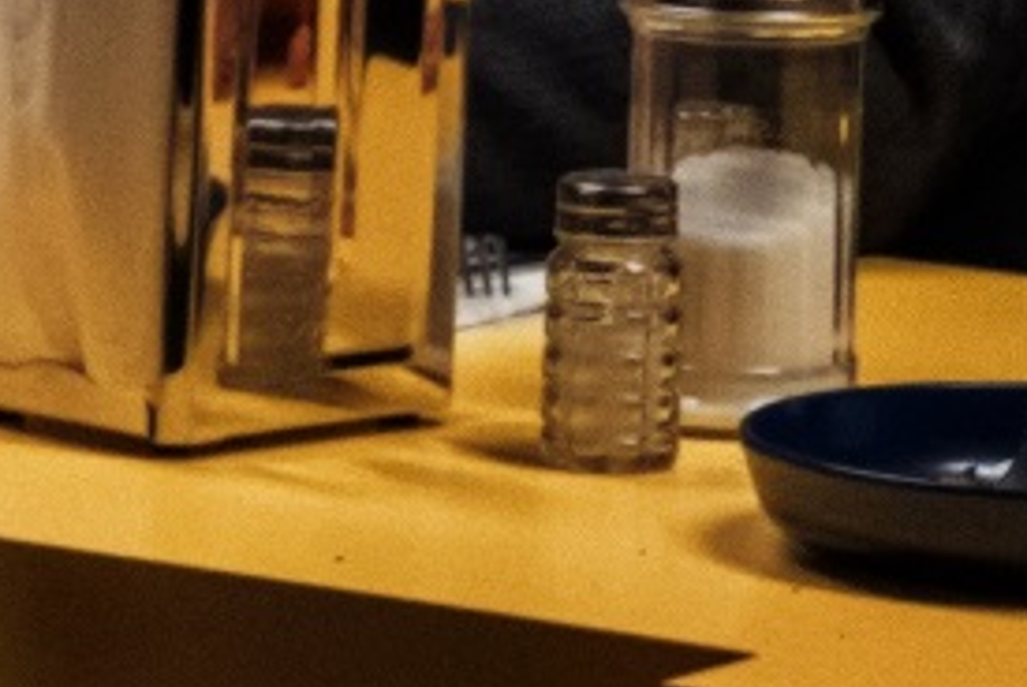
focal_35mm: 324
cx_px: 1012
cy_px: -246
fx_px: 9253
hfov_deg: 6.3
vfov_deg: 4.2
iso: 6400
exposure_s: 1/125
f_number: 3.2
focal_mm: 29.2
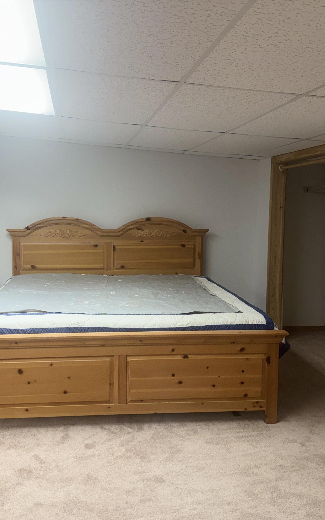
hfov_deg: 37.0
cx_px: 120
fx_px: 482
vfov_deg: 56.7
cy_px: 260
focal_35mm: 34
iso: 160
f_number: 1.78
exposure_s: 1/120
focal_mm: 6.76
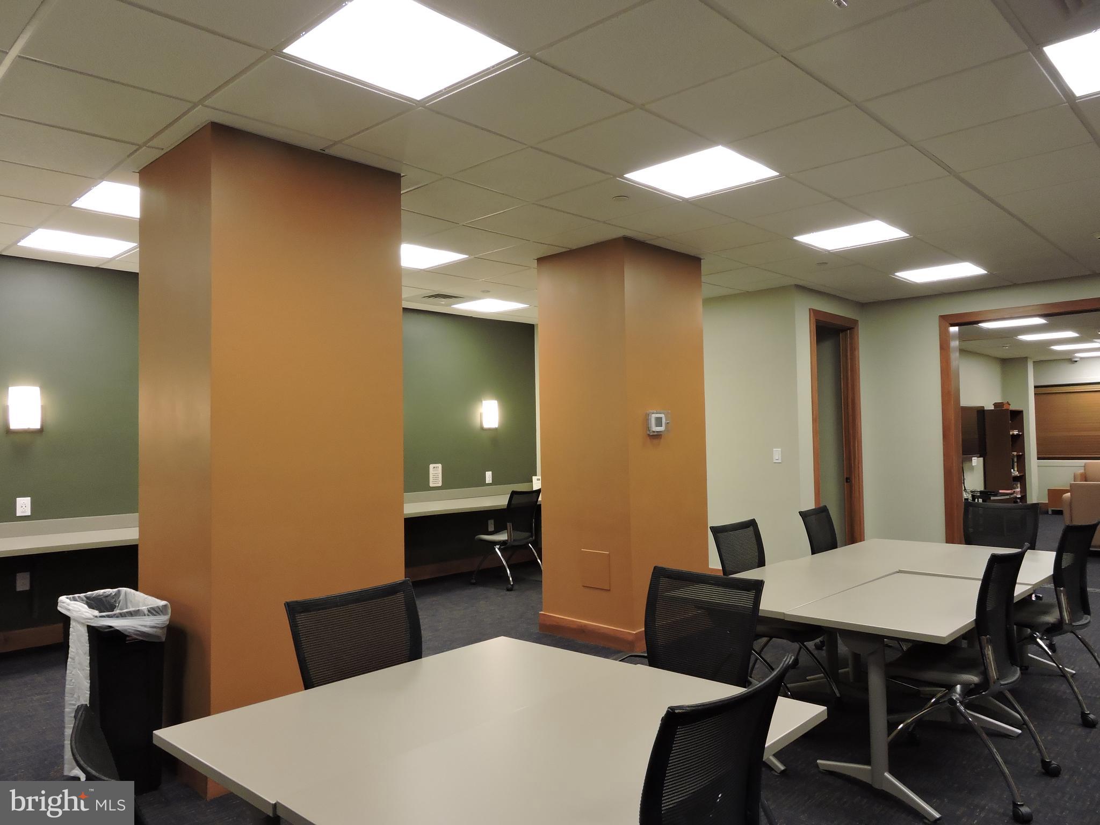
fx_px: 763
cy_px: 412
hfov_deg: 71.6
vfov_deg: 56.8
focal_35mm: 24
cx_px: 550
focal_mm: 4.3
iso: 250
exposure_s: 1/30
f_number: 3.3
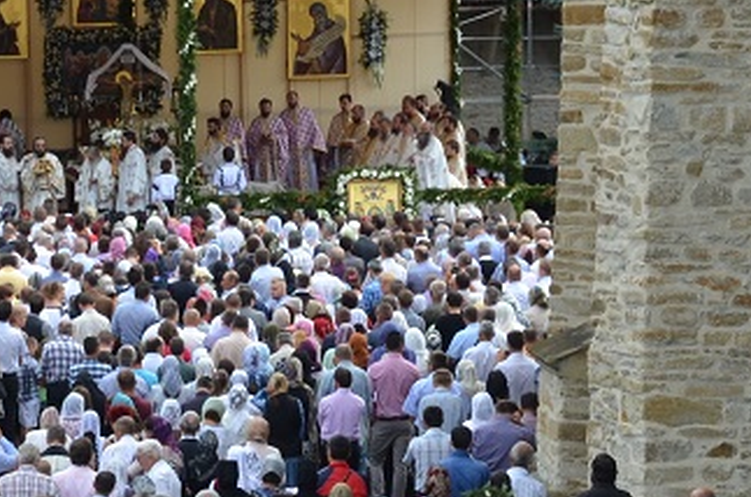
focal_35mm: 234
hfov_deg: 8.7
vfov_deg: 5.8
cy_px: 358
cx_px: -60
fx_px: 4872
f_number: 6.3
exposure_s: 1/160
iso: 200
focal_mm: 42
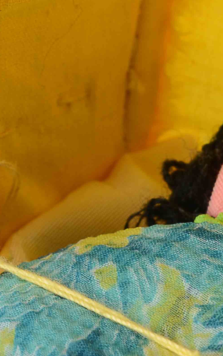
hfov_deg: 5.0
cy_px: 269
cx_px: 181
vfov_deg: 8.0
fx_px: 2534
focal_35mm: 261
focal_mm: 55
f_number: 11
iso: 100
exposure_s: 1/80
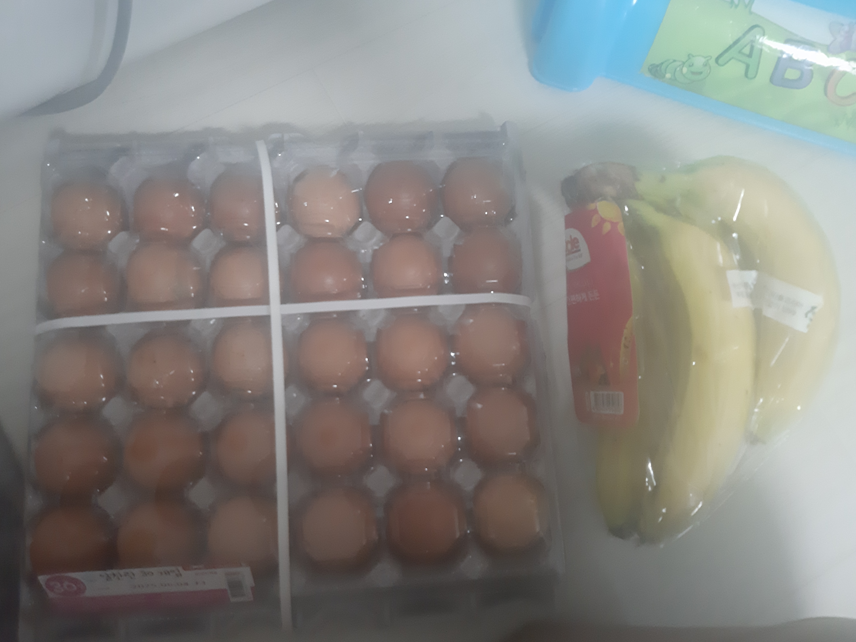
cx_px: 410
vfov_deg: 48.2
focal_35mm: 29
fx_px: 717
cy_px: 325
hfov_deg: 61.6
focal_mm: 3.93
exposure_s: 1/40
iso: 400
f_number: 1.7
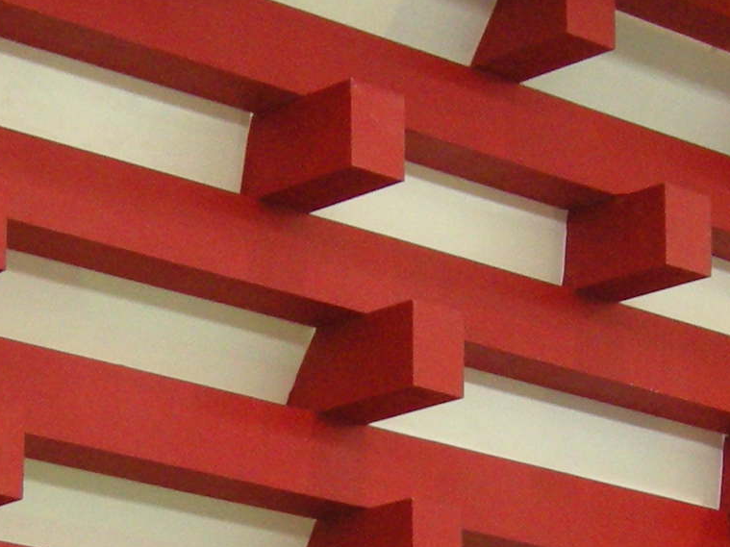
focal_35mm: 173
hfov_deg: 11.4
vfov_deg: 8.5
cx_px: 418
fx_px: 3648
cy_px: 711
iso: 252
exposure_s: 1/49.2
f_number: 2.7
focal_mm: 7.5
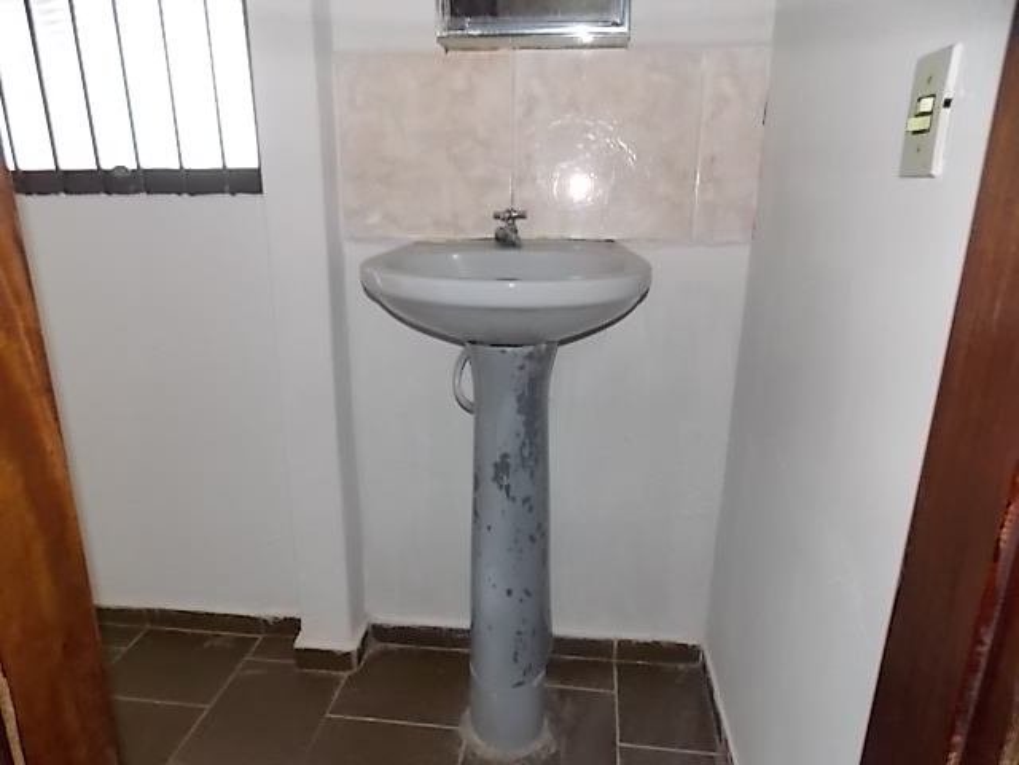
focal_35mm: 23
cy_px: 382
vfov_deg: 58.9
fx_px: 677
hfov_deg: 73.9
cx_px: 510
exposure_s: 1/30
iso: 200
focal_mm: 4
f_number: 3.1
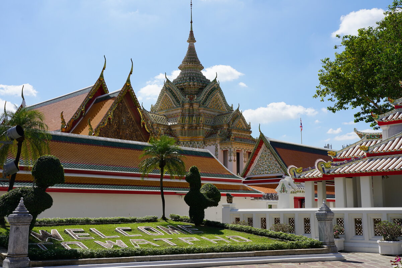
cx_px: 201
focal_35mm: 43
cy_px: 134
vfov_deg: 31.2
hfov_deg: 45.4
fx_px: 480
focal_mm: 43
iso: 100
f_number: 10
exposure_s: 1/200
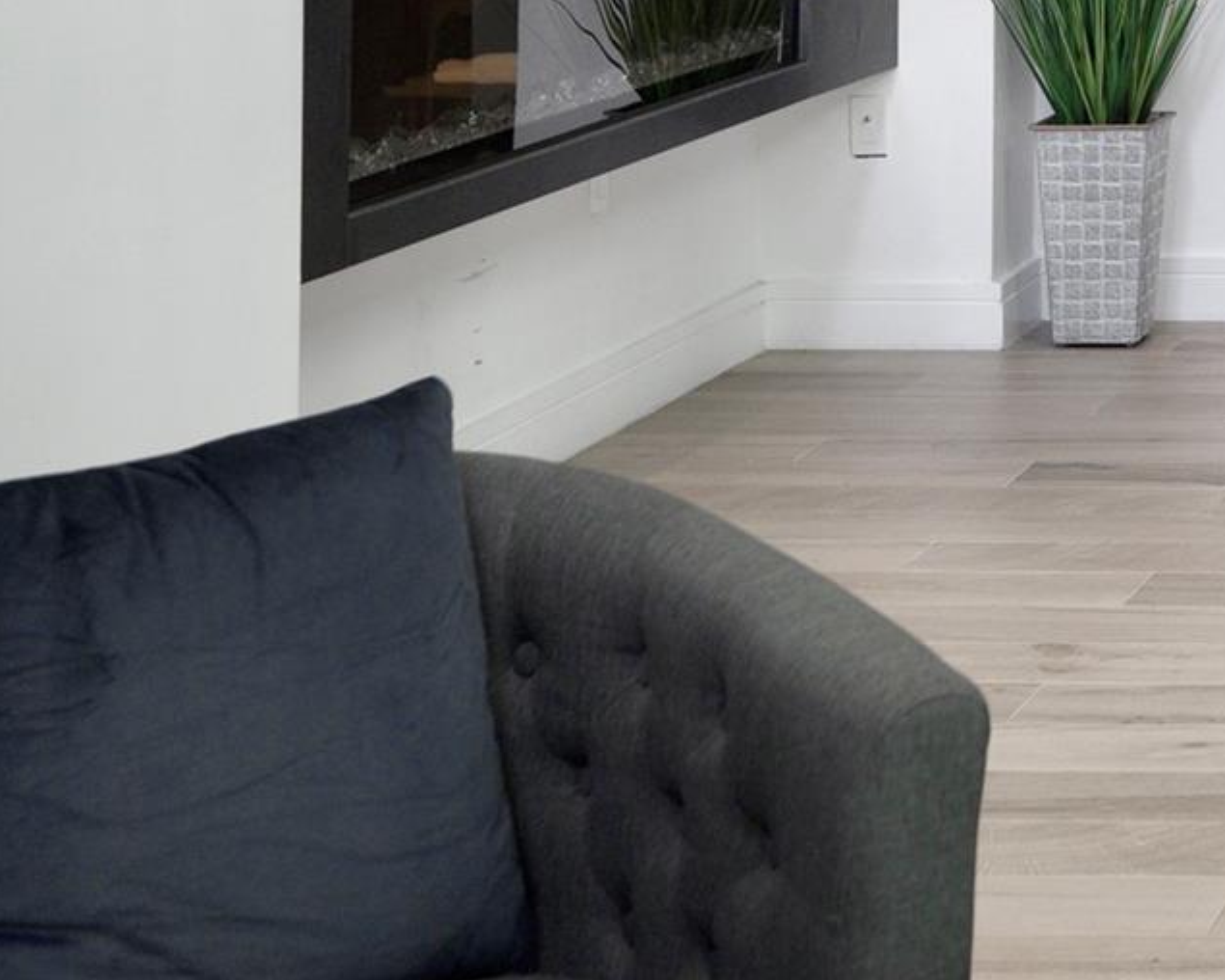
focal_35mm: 106
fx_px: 3843
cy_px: -292
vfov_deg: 14.0
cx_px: 1902
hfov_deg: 16.3
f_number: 4.5
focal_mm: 35
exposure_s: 1/80
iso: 800
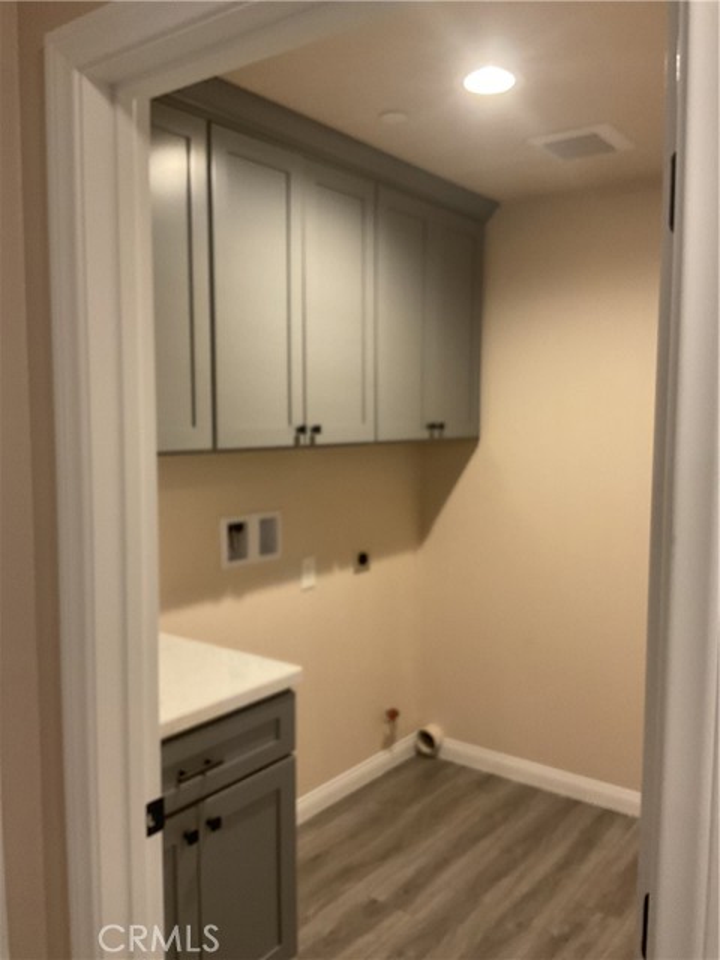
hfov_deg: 48.2
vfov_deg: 61.7
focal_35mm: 29
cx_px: 360
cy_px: 480
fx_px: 804
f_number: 1.8
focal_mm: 3
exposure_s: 1/60
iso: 160
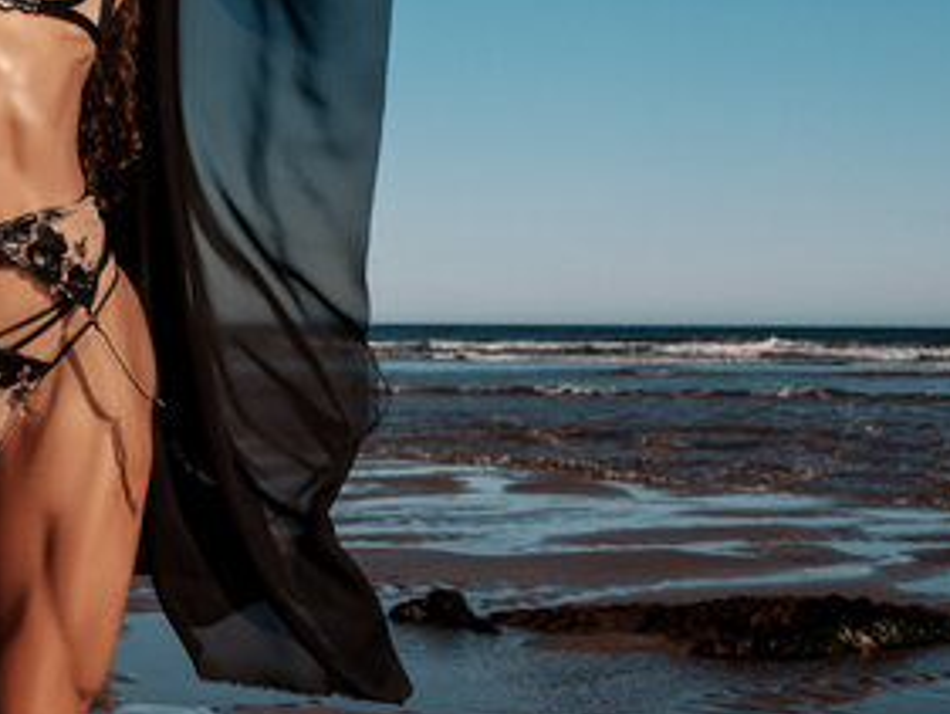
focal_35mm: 79
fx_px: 2175
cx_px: 101
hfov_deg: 24.0
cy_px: 210
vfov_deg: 18.5
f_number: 4
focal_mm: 19.3
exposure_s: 1/4000
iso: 160
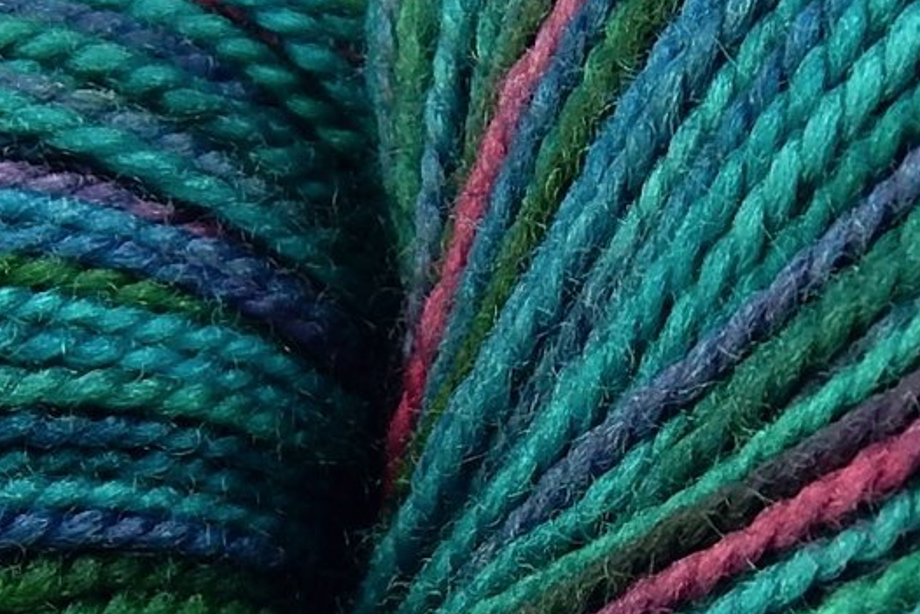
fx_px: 4754
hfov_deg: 11.0
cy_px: 703
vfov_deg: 7.3
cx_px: 287
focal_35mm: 186
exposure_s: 1/15
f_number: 3.7
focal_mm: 8.6
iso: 125
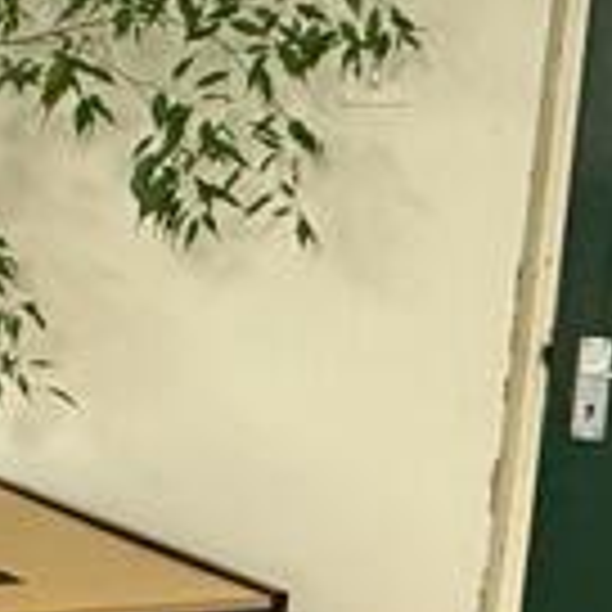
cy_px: 387
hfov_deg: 15.0
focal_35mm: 93
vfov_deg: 18.6
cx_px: -630
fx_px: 1860
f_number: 2.2
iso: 640
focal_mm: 2.22
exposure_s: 1/50
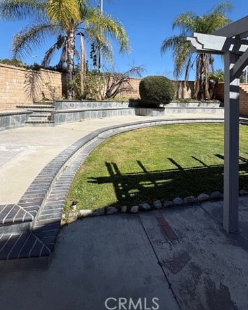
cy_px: 98
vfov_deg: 79.9
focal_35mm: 19
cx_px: 129
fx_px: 174
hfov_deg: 70.8
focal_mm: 2.22
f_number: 2.2
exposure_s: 1/1748
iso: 50
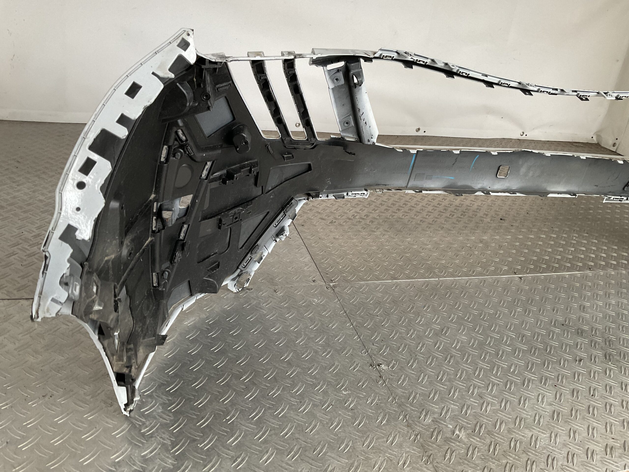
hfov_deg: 61.7
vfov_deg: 48.2
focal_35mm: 29
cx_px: 314
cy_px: 236
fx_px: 527
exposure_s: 1/50
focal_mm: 3
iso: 100
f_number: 1.8
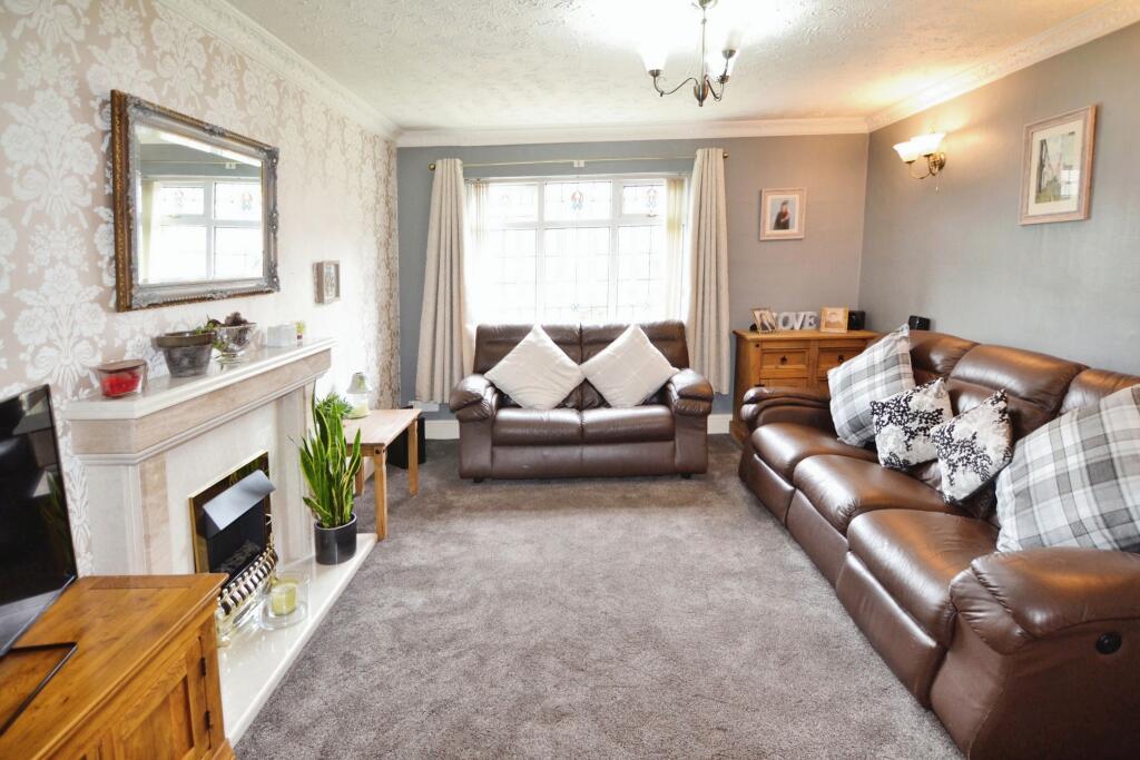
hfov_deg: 95.0
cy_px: 380
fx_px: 523
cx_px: 570
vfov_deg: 72.1
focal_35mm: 16
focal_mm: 11
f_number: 2.8
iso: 450
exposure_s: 1/60
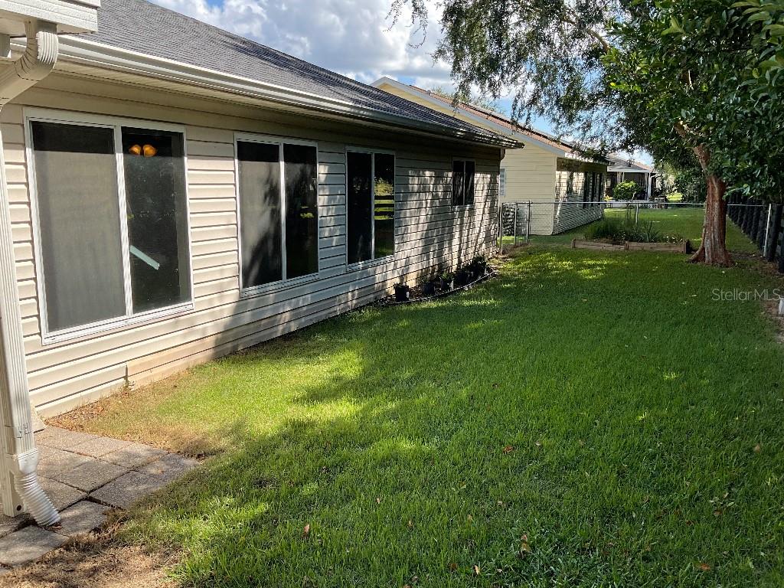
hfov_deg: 61.7
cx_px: 392
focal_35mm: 29
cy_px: 294
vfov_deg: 48.2
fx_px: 657
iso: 16
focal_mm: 3
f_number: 1.8
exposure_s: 1/514
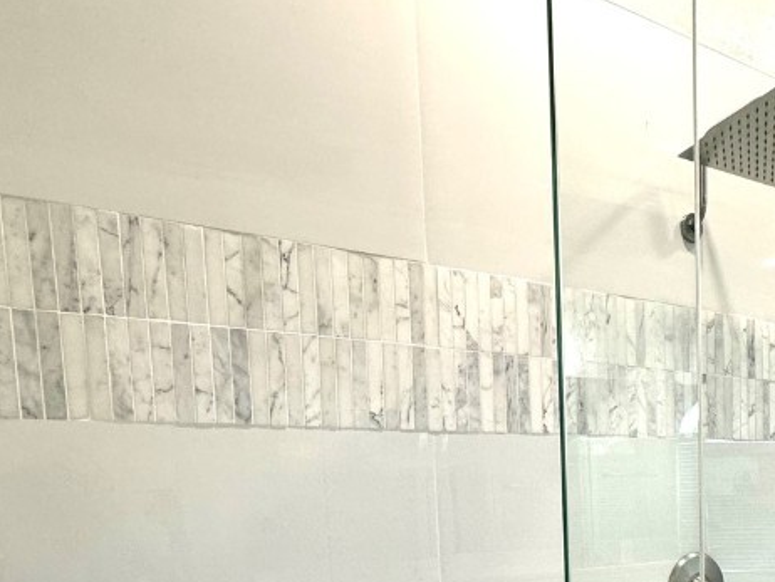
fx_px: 694
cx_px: 587
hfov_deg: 55.4
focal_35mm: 31
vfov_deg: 40.9
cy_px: 553
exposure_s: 1/120
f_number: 2.2
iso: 200
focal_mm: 2.22
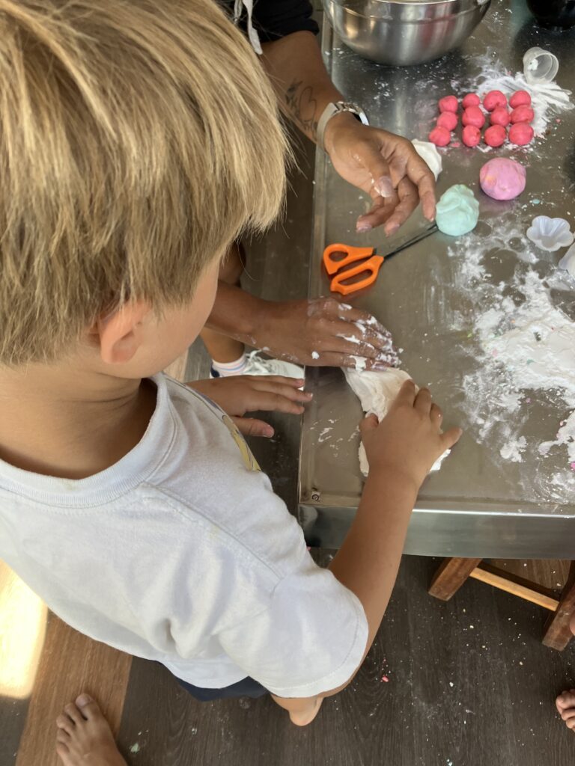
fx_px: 620
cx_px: 288
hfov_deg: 49.7
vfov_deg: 63.4
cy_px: 383
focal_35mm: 28
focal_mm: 3.99
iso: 40
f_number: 1.8
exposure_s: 1/121
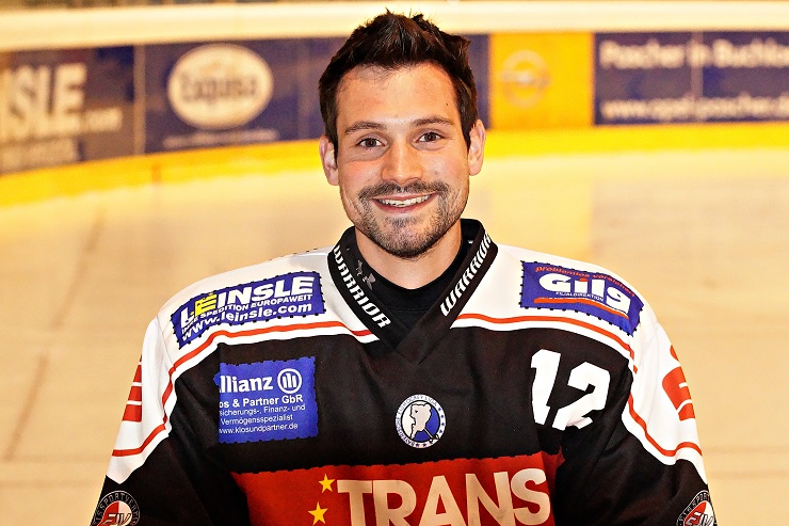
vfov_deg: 13.0
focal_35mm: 105
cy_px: 263
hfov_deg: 19.5
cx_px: 394
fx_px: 2301
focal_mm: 70
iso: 6400
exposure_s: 1/160
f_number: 4.5
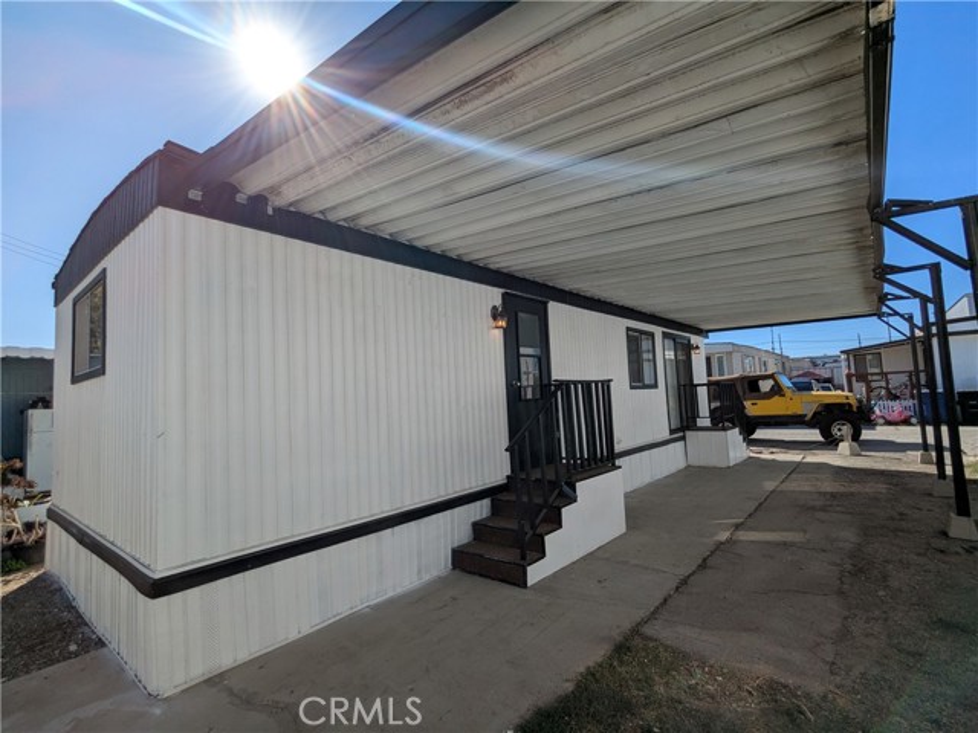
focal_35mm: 16
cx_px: 489
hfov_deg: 94.5
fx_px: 452
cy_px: 366
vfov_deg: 78.1
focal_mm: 2.35
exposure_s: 1/2381
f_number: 2.2
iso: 35
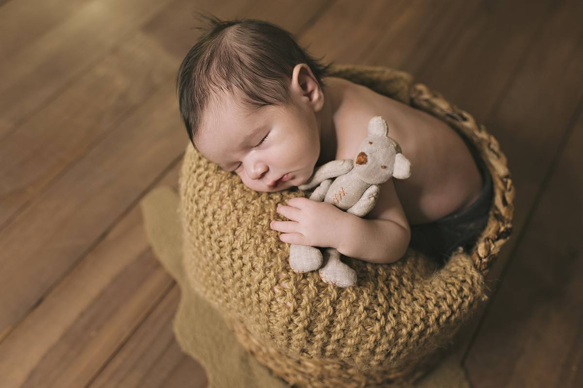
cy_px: 194
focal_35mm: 35
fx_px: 566
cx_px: 292
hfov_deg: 54.5
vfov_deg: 37.8
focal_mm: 35
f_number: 2.8
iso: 500
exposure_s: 1/125
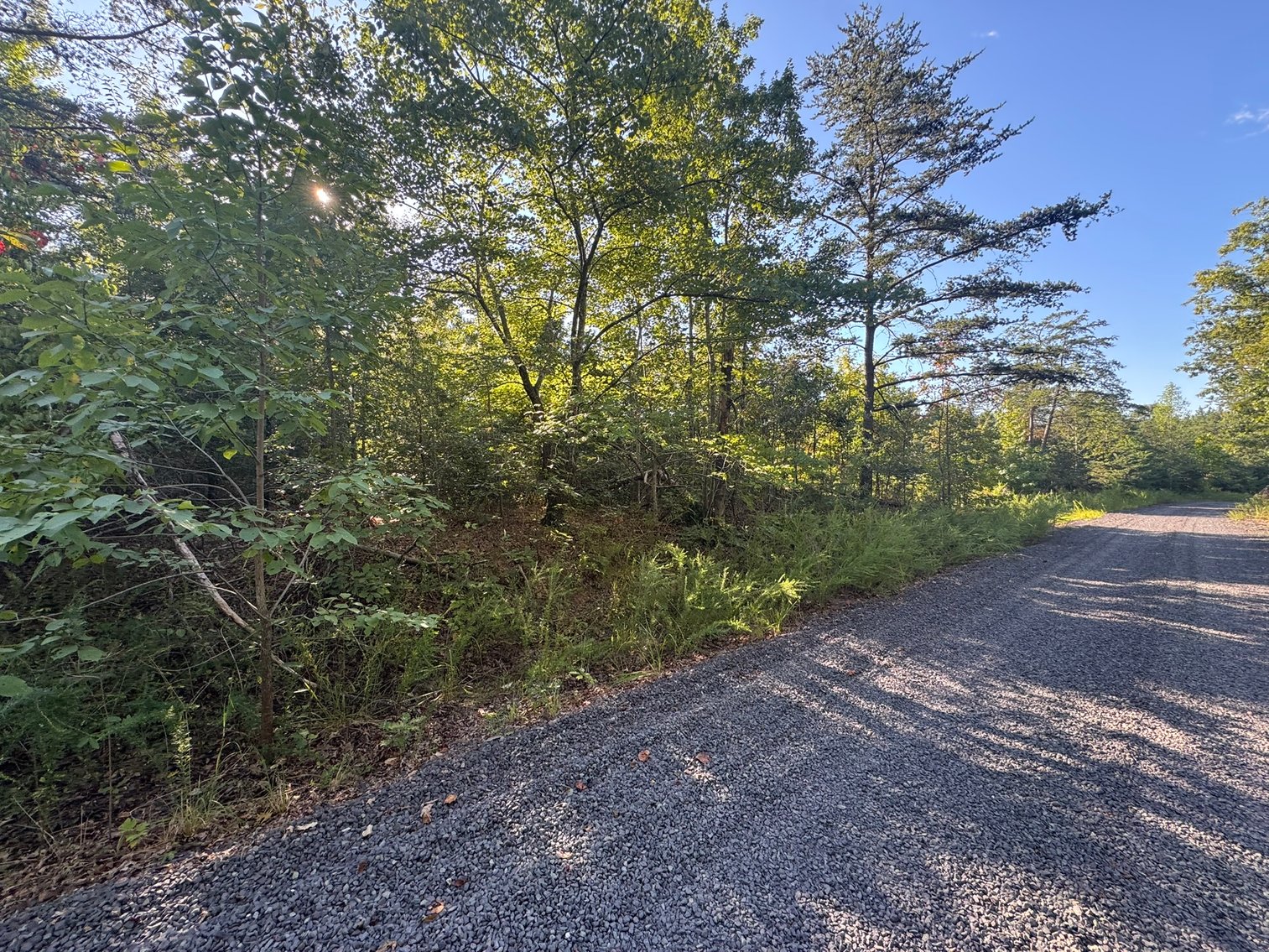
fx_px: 513
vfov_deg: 85.7
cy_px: 476
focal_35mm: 14
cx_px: 634
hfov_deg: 102.1
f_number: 2.2
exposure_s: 1/123
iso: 40
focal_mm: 2.22
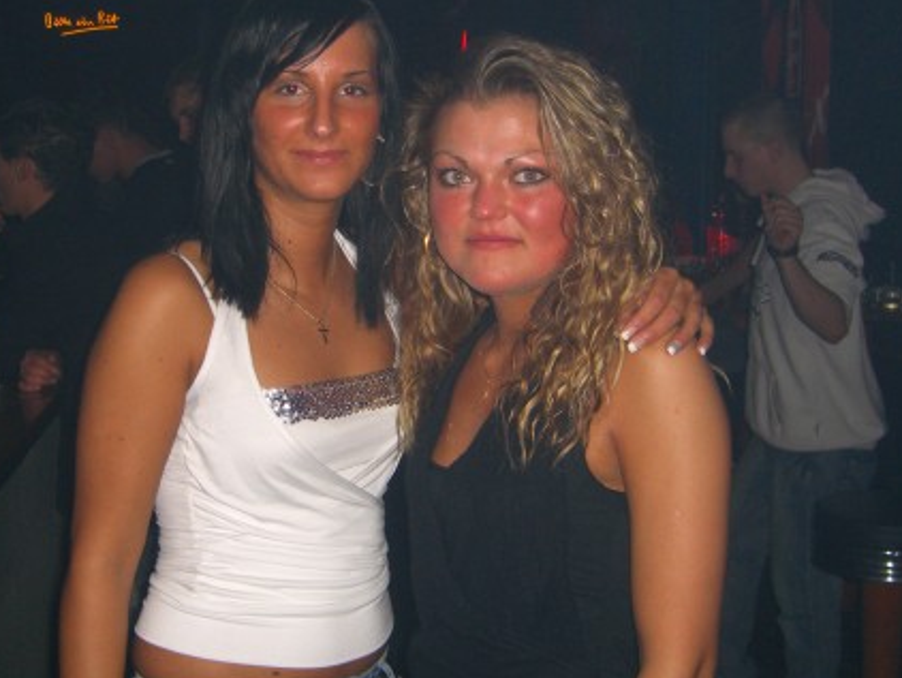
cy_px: 340
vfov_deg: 27.1
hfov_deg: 35.4
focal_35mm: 54
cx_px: 376
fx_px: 1408
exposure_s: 1/60
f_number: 2.8
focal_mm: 7.9
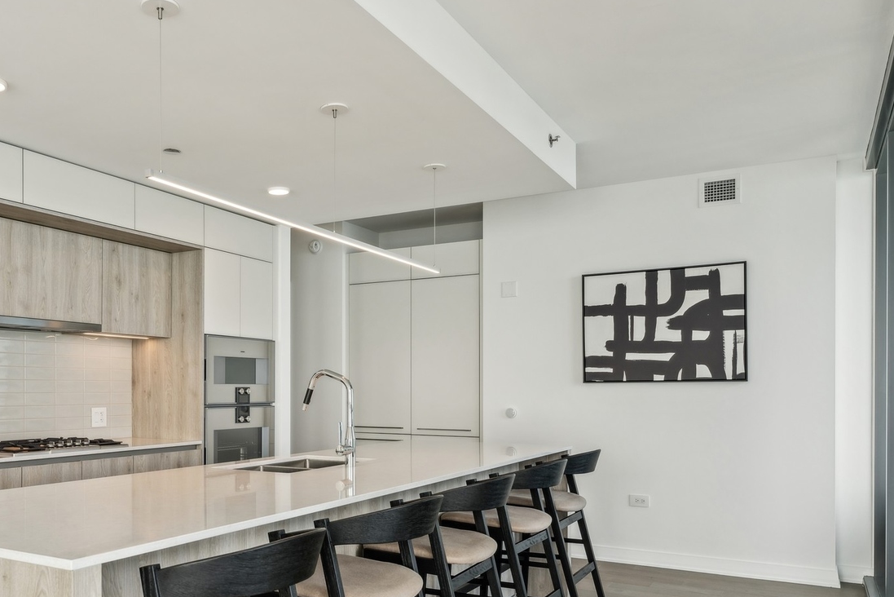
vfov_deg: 41.8
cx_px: 305
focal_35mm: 31
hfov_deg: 59.0
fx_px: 770
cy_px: 400
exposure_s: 1/100
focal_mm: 21
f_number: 7.1
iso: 320
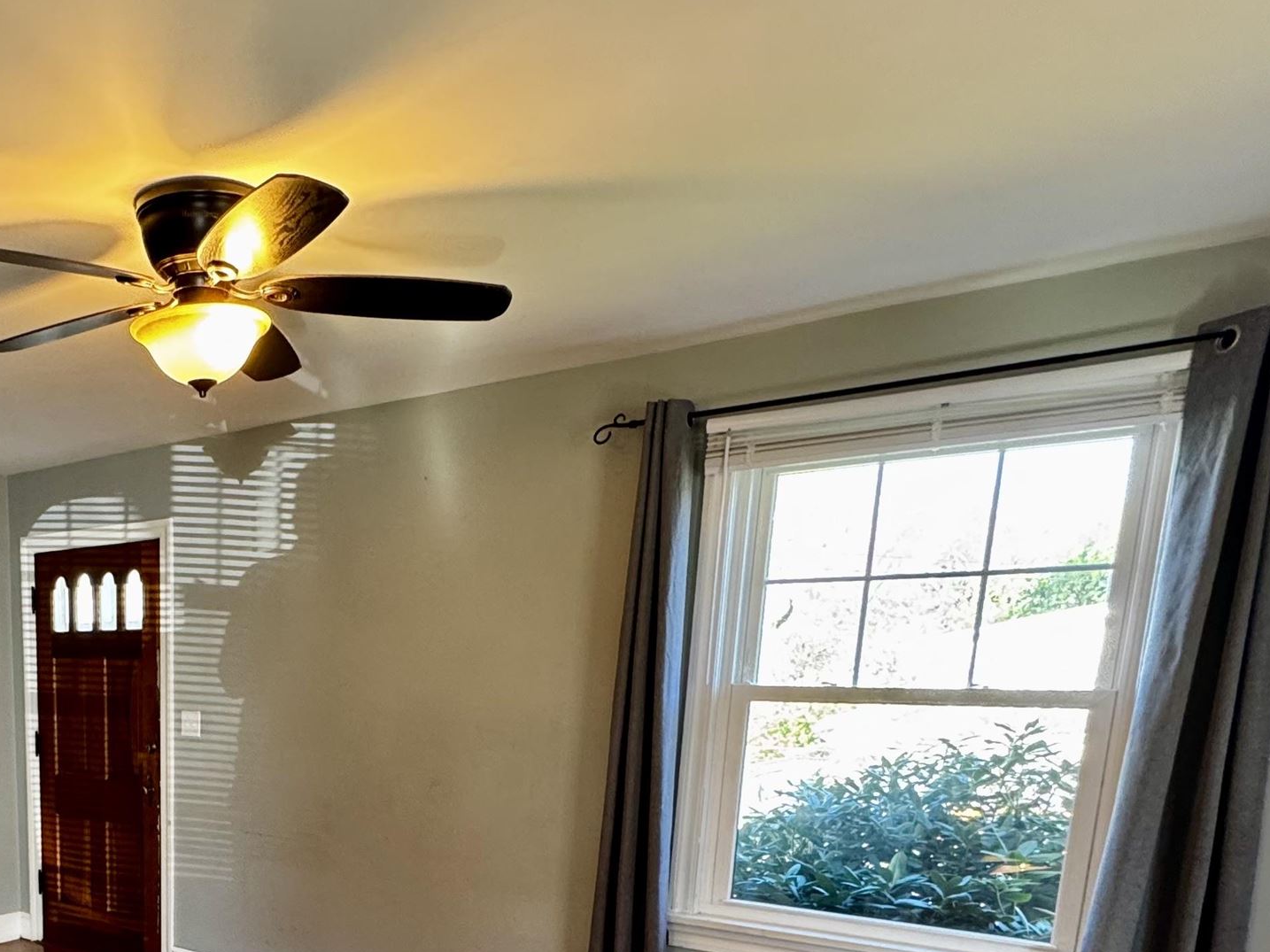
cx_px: 204
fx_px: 1100
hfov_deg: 54.6
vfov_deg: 42.4
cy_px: 878
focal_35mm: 30
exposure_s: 1/60
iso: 250
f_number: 2.2
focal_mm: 2.22
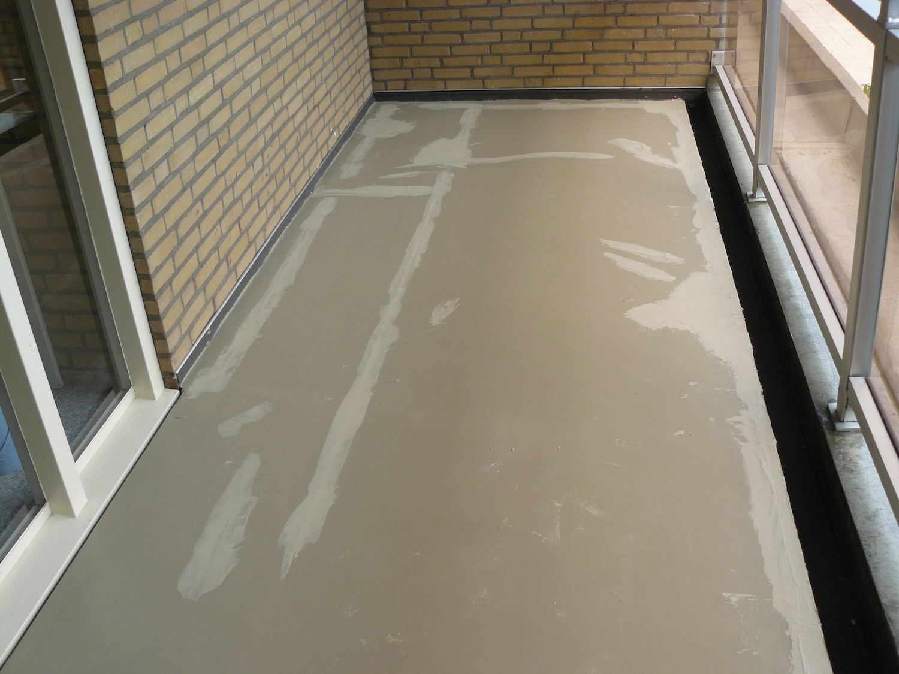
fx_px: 935
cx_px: 450
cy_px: 337
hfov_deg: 51.4
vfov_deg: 39.7
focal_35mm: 36
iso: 100
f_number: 3.6
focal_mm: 6
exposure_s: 1/100
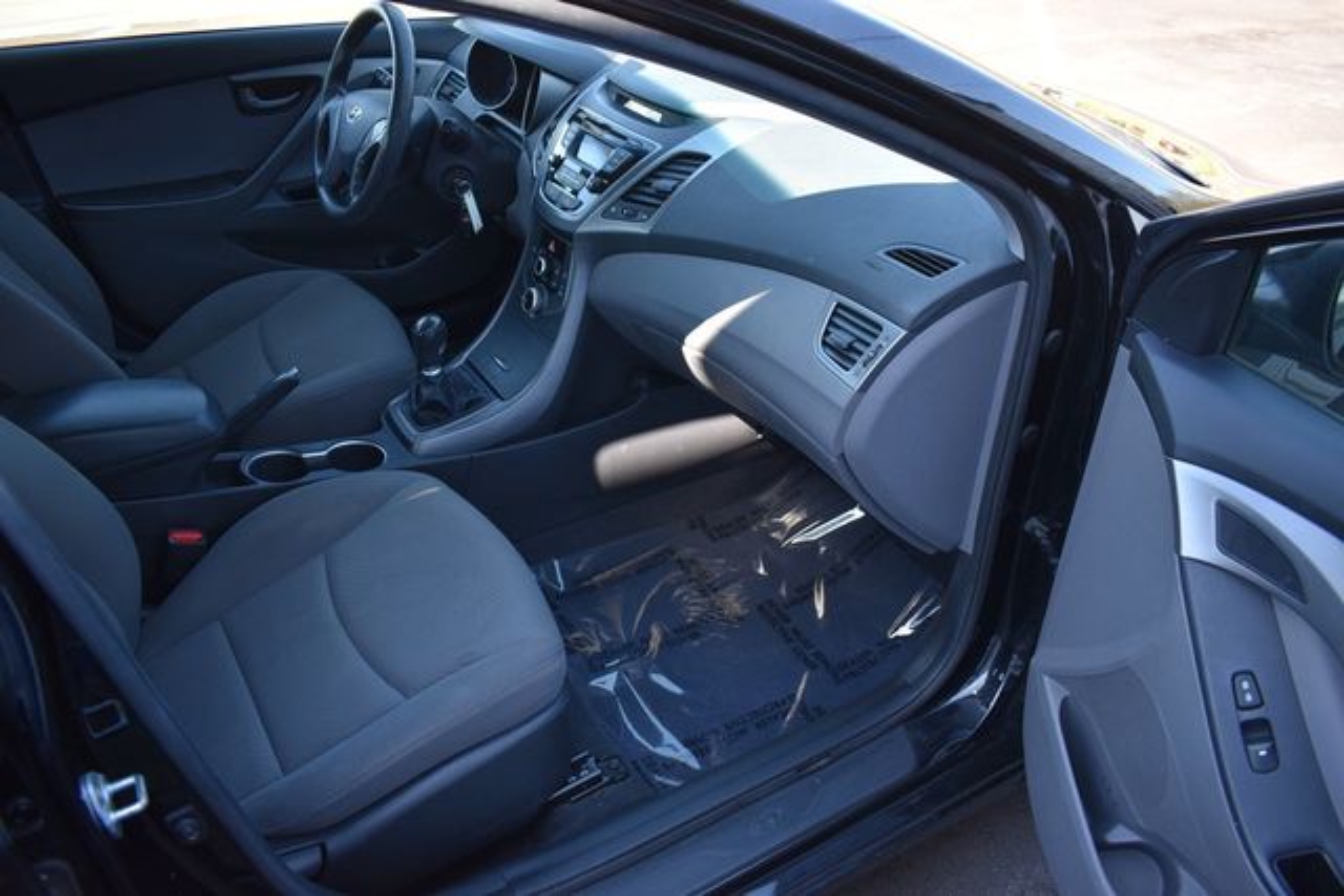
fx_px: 1008
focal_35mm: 27
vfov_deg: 48.0
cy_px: 448
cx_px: 672
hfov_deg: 67.4
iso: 400
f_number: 3.5
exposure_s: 1/250
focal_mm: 18
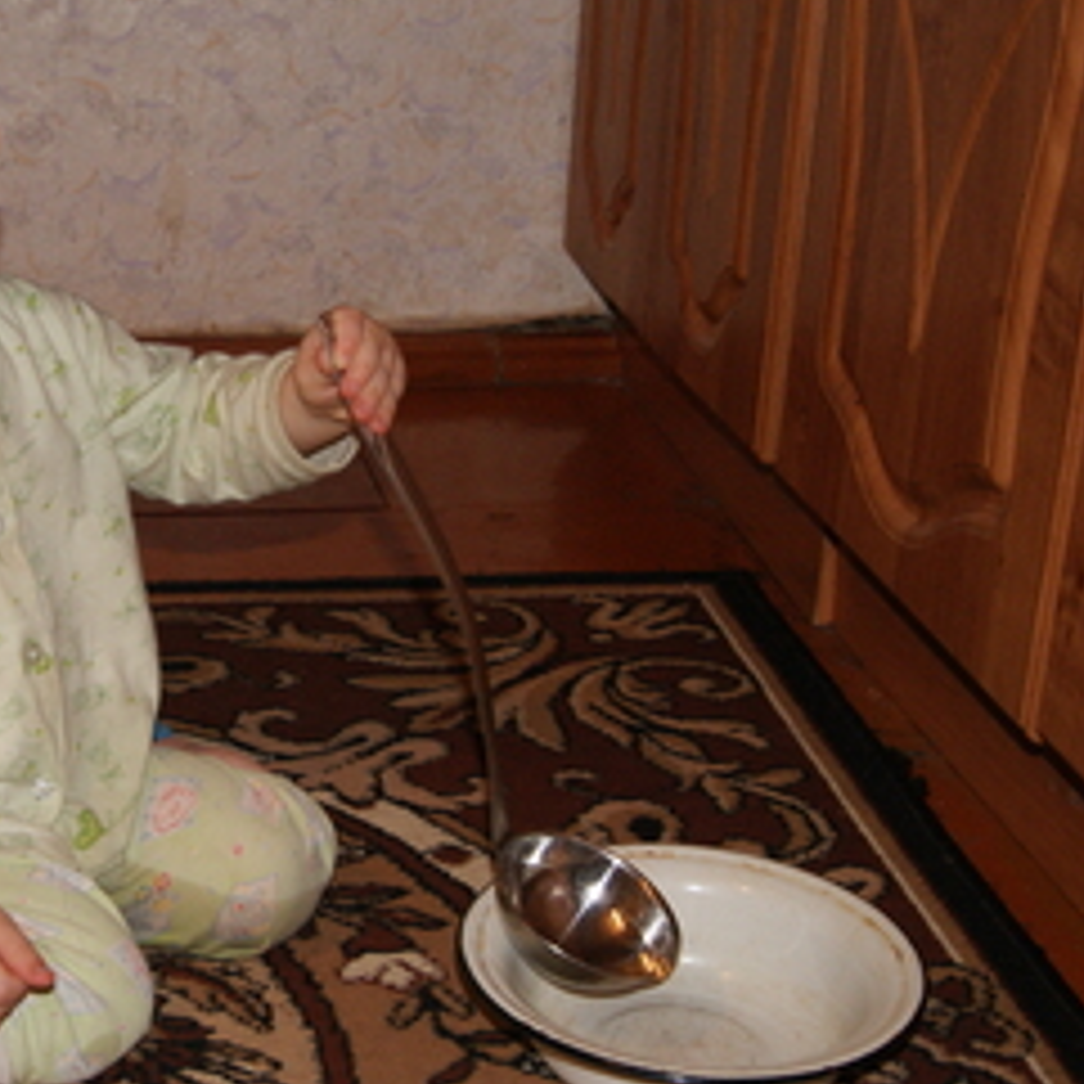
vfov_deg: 27.7
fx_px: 2197
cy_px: 484
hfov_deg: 26.8
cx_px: 121
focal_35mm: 62
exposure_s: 1/60
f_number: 5.6
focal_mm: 26
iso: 400
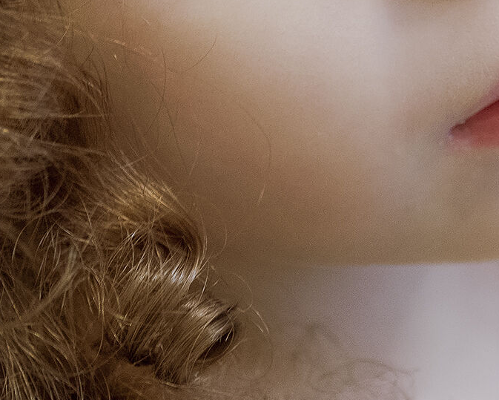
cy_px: -178
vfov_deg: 4.4
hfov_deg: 5.5
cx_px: 228
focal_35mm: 351
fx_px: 5186
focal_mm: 105
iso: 3200
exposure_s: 1/20
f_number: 4
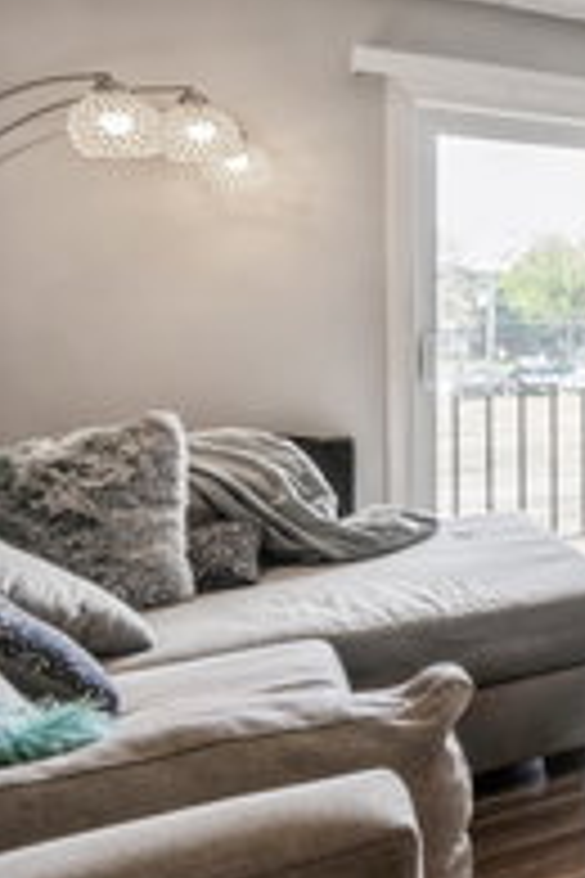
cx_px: 1076
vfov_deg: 51.3
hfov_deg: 21.5
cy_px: 324
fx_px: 902
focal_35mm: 37
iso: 100
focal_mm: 10
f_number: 7.1
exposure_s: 1/8
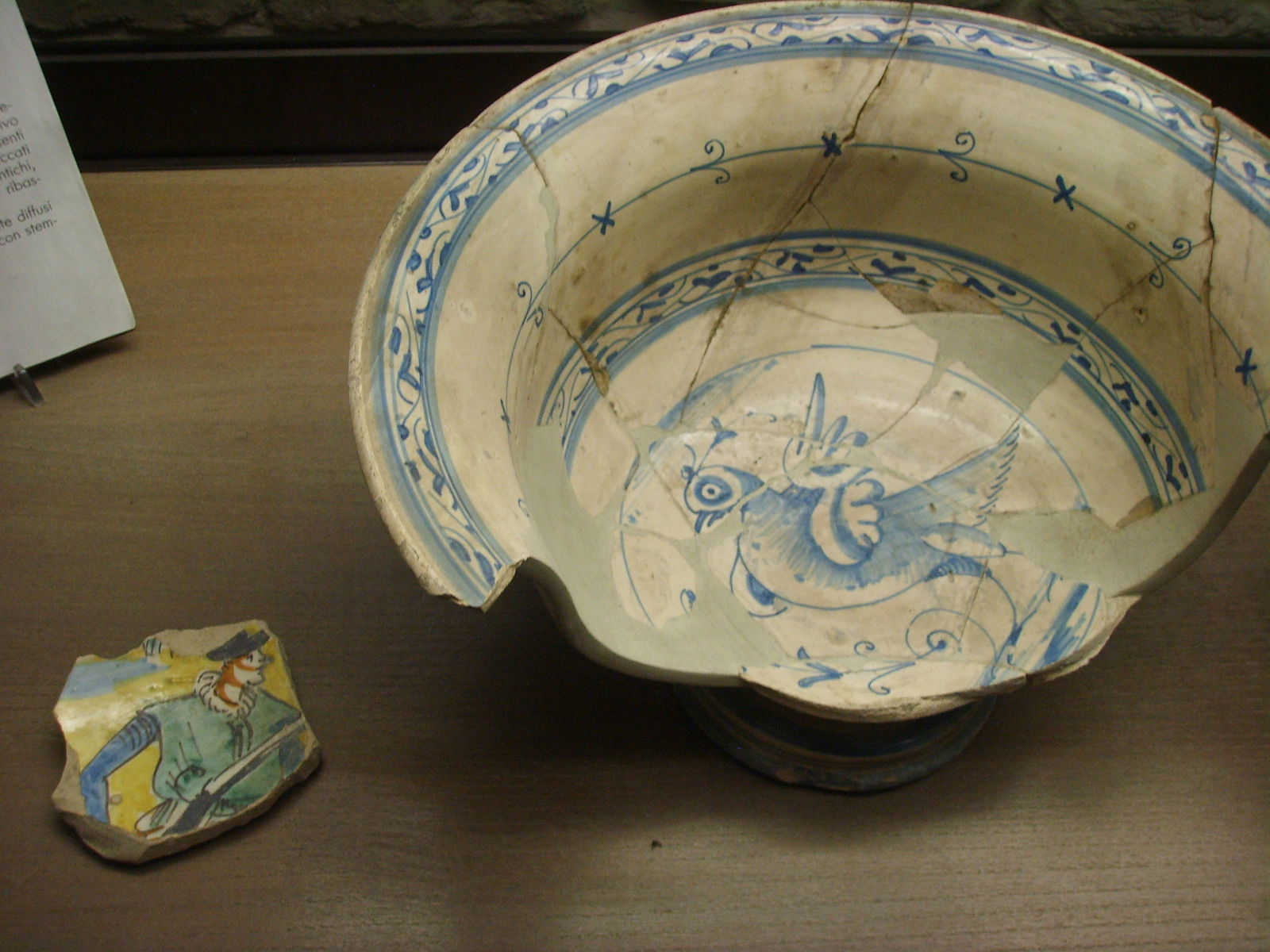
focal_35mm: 39
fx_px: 1431
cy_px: 476
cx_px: 635
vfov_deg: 36.8
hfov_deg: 47.9
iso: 150
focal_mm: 6.6
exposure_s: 1/30
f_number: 3.5
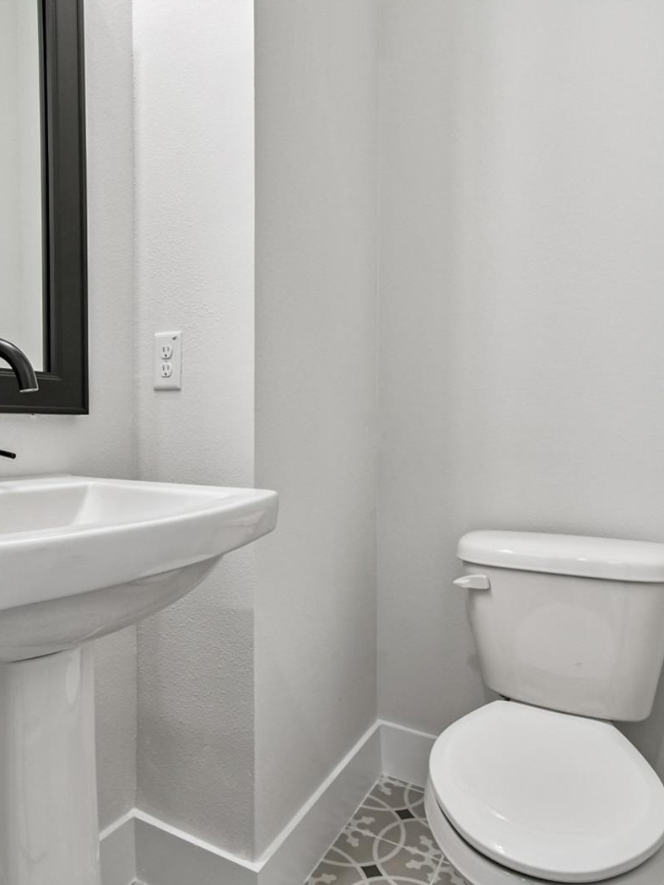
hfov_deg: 60.1
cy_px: 444
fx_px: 563
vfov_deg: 76.4
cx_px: 239
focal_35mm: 22
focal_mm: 10
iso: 100
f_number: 7.1
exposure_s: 1/15
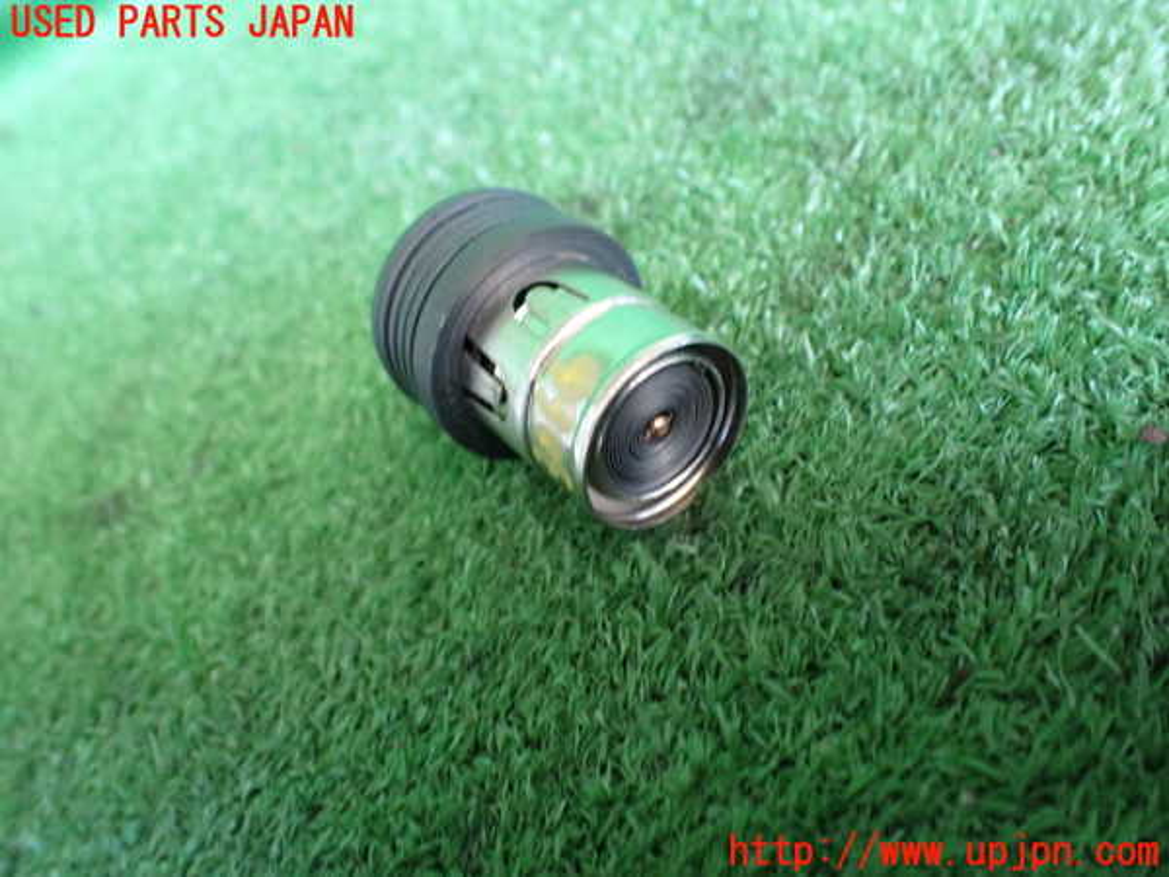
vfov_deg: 46.8
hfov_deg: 60.0
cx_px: 584
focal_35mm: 30
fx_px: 1013
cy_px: 438
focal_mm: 5.4
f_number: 2.3
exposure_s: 1/40
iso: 800
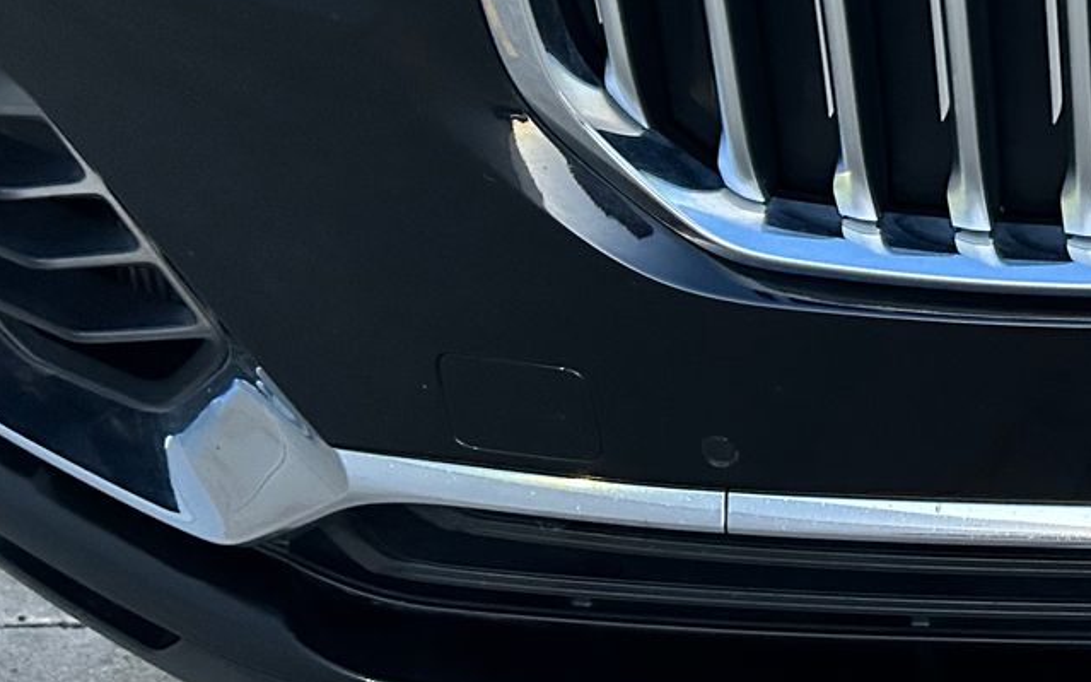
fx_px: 2051
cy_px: -29
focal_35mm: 69
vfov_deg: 18.3
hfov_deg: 26.1
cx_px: 1357
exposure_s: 1/40
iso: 500
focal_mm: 5.7
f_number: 1.5
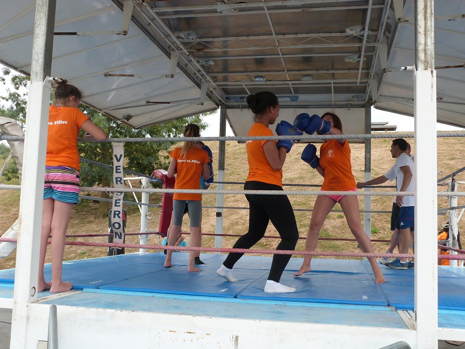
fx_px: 497
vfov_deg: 38.7
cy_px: 174
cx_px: 232
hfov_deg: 50.1
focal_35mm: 37
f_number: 3.1
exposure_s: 1/500
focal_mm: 6.5
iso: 160
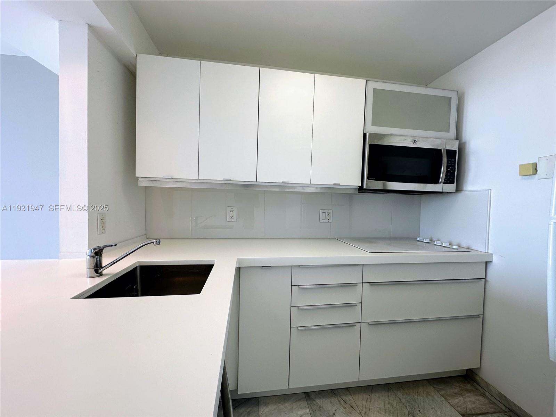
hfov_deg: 102.1
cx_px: 278
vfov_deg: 85.7
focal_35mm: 14
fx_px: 225
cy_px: 208
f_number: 2.2
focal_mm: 2.22
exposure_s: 1/120
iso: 80
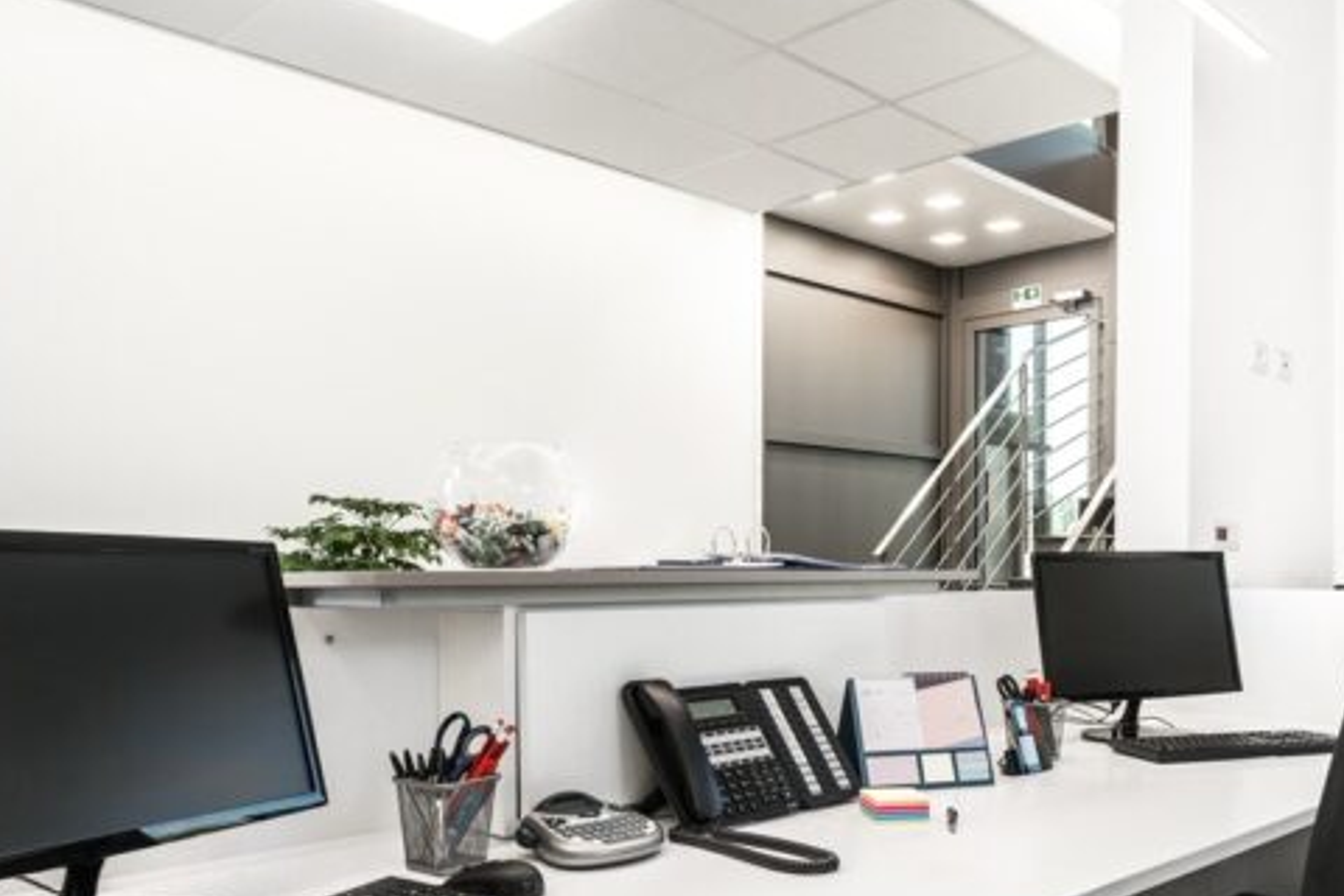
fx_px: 1195
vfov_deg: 40.8
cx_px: 728
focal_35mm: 32
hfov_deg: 58.6
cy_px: 568
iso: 200
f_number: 8
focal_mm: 20
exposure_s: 1/20
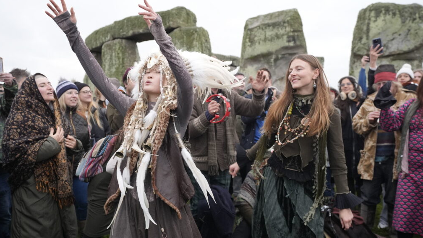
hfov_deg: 59.5
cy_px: 115
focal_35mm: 33
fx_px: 370
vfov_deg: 35.6
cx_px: 210
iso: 2500
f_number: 2.8
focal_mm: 31
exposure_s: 1/500
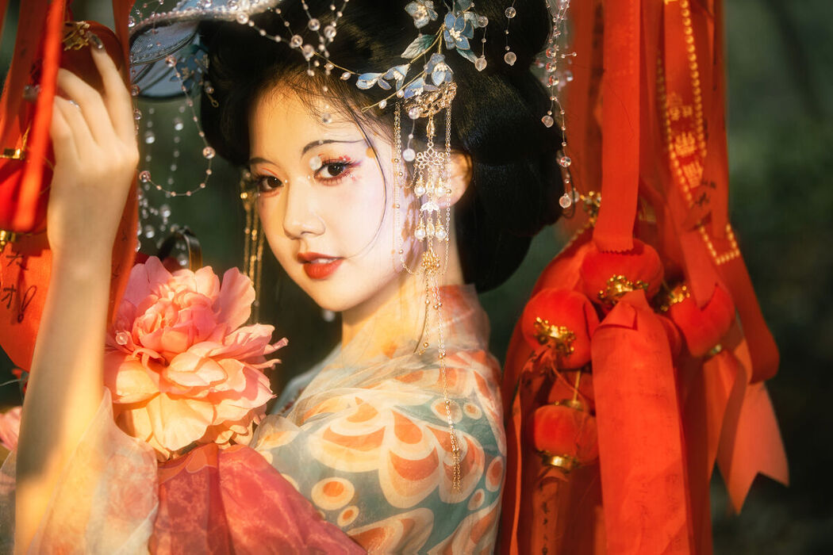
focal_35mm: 100
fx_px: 2314
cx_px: 416
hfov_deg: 20.4
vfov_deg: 13.7
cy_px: 278
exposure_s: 1/250
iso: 320
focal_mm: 100
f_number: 2.8
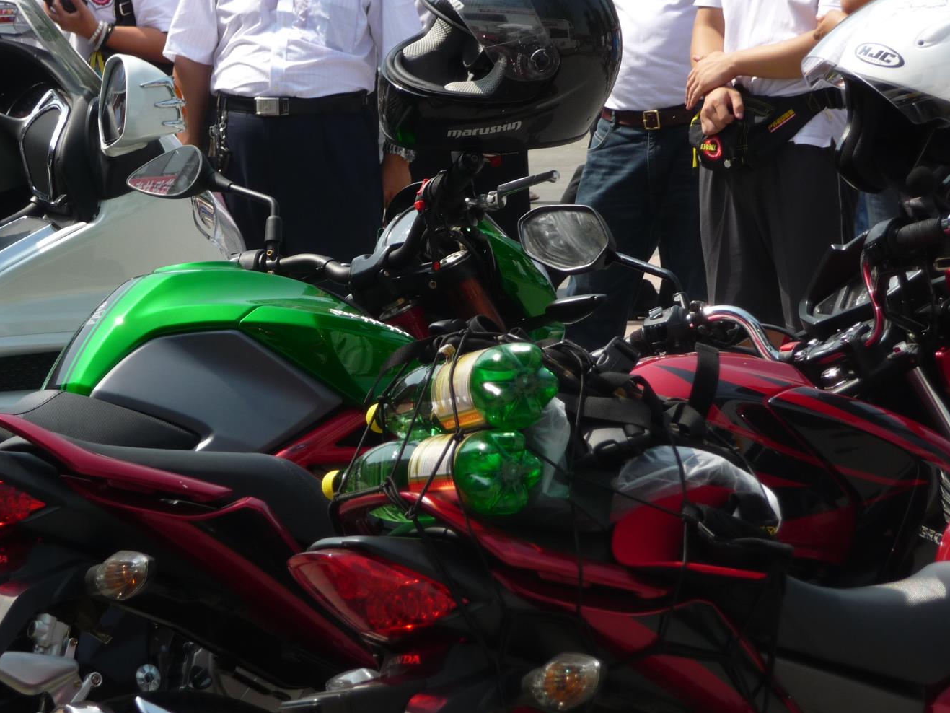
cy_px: 381
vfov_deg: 7.7
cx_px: 413
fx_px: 5270
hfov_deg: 10.3
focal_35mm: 192
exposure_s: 1/400
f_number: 4.8
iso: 100
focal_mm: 27.1
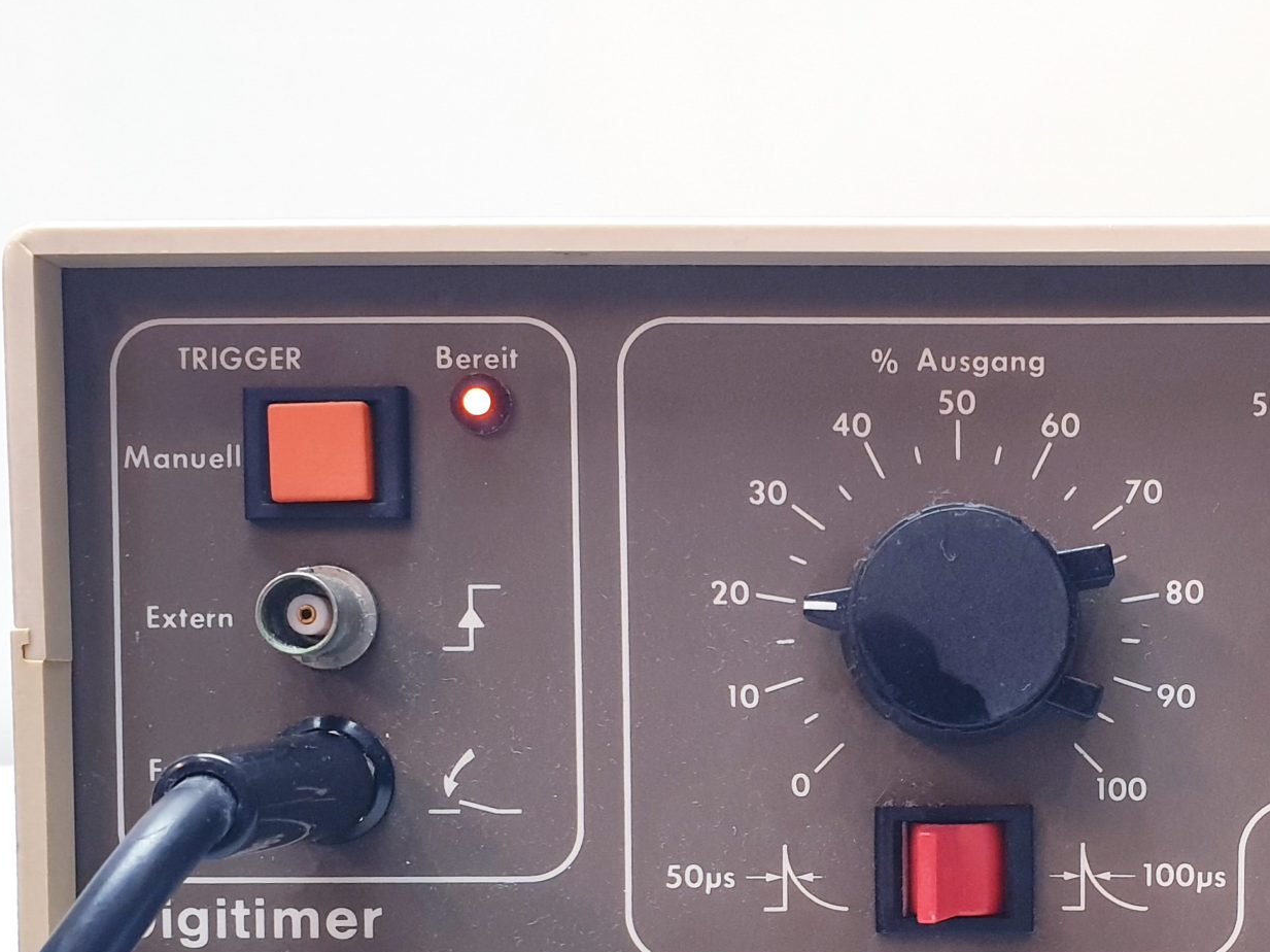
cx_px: 974
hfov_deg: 34.7
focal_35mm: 54
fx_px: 1981
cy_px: 819
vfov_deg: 26.3
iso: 200
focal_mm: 4.3
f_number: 2.4
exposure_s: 1/50
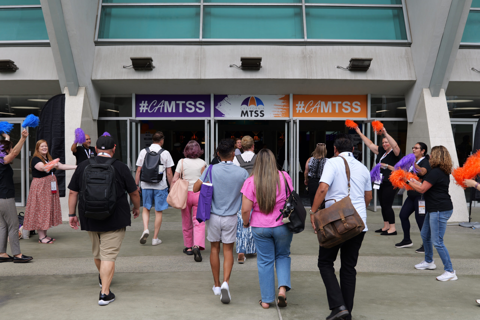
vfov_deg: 34.2
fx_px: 520
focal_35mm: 39
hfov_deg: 49.6
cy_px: 160
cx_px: 240
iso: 100
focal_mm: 39
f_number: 4.5
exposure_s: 1/125
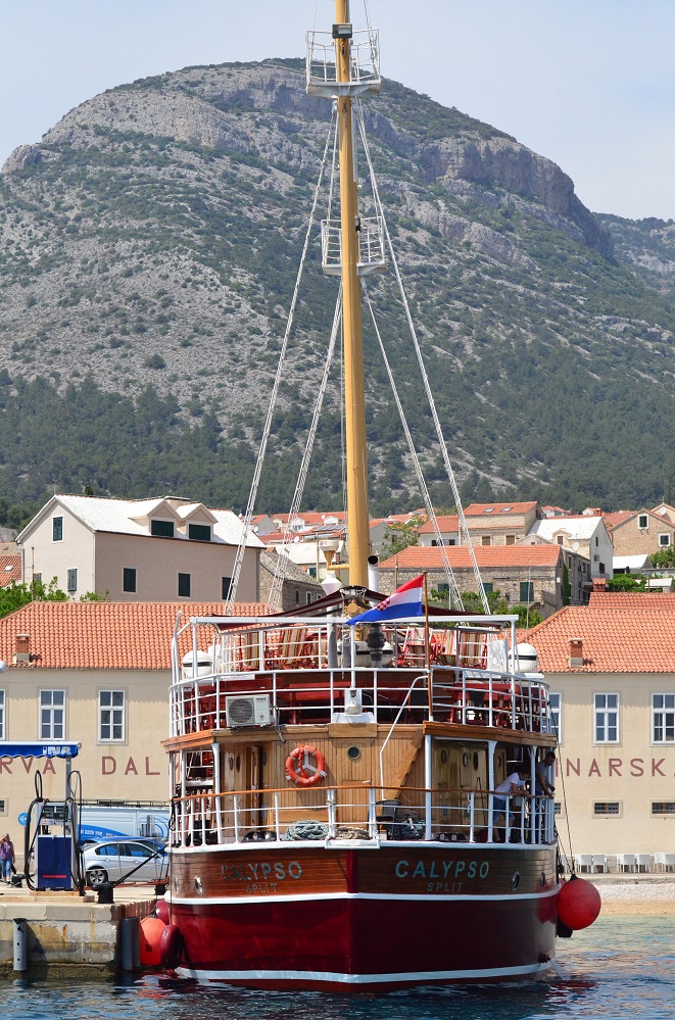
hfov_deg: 13.0
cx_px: 338
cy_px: 510
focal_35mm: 105
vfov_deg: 19.5
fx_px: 2968
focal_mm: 70
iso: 1400
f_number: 6.3
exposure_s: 1/8000
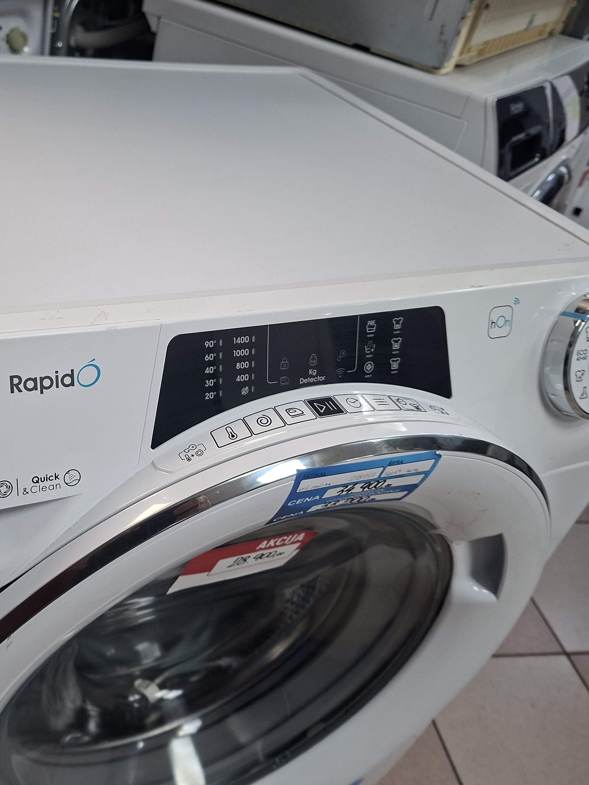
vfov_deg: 58.4
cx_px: 145
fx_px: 703
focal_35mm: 31
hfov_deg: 43.9
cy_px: 392
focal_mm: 5.54
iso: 320
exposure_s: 1/100
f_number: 1.8
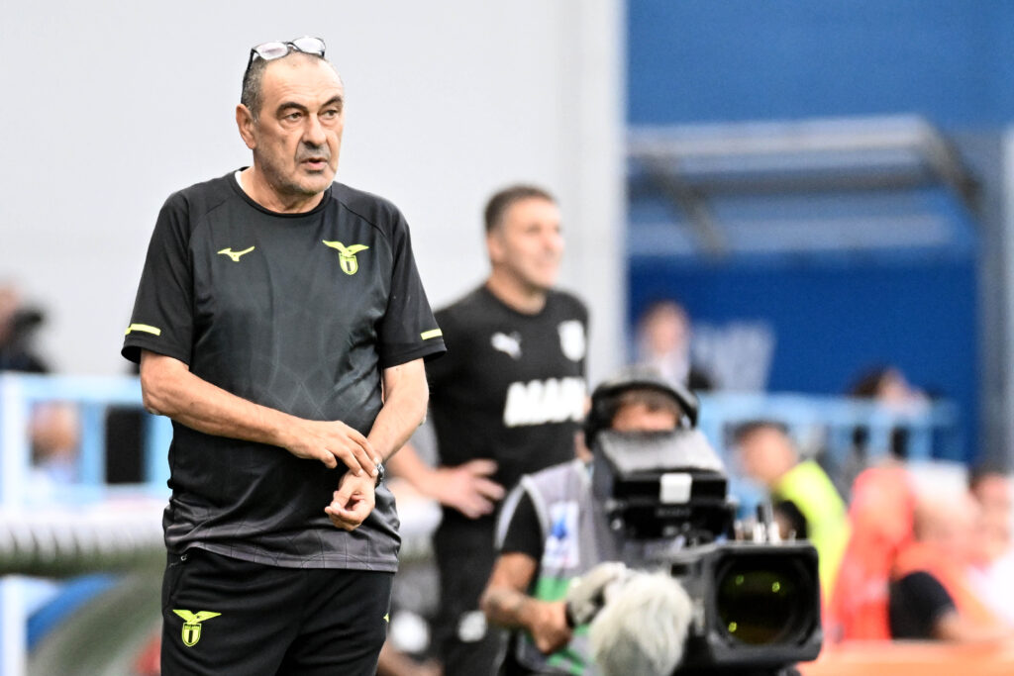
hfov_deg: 3.4
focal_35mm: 600
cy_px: 338
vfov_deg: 2.3
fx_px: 16901
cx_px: 507
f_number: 4
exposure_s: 1/1600
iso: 5000
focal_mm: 400
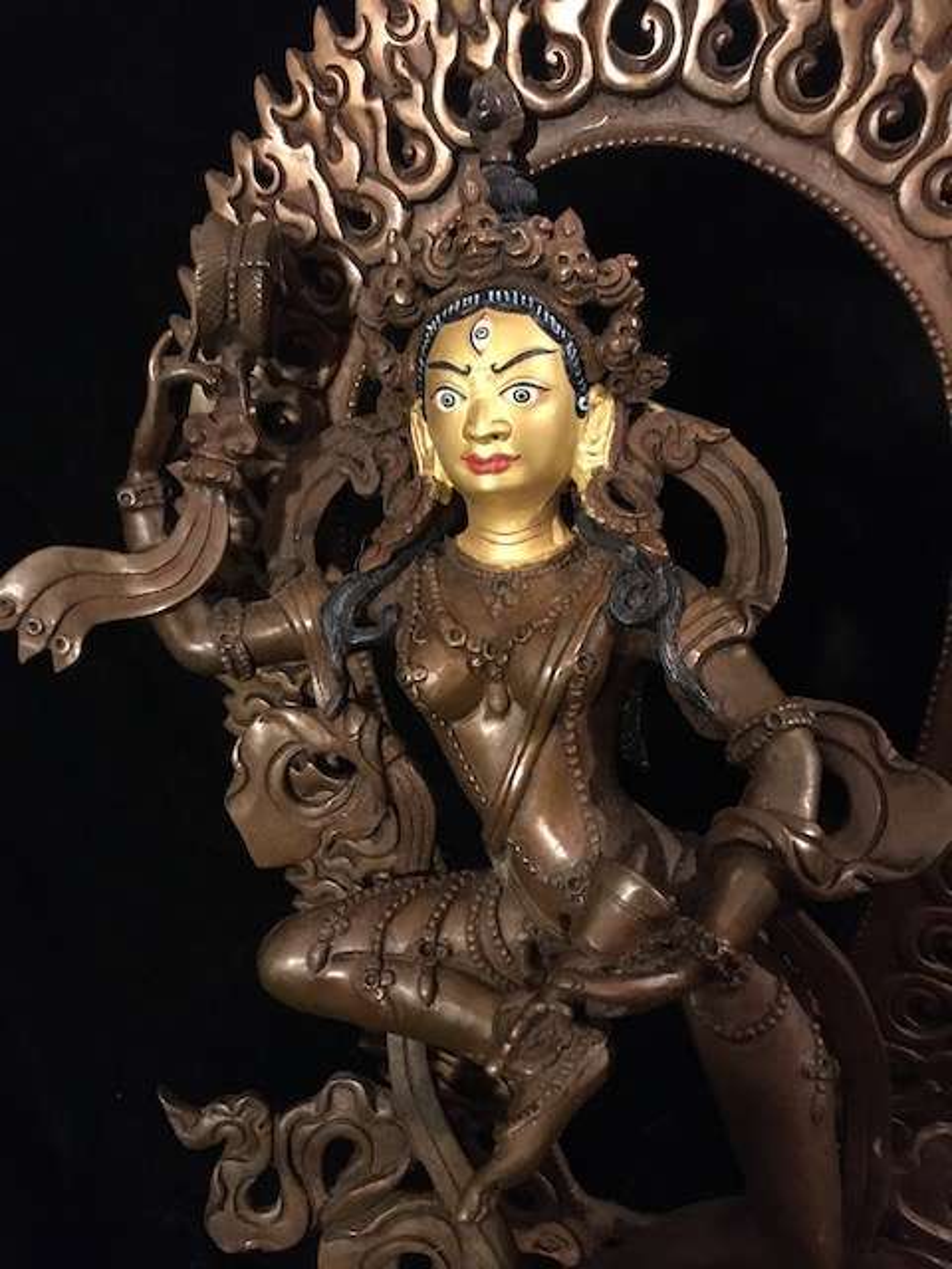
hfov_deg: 48.2
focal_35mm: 29
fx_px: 1063
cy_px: 634
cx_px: 476
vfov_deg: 61.7
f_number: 2.2
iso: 640
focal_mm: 4.15
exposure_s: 1/17
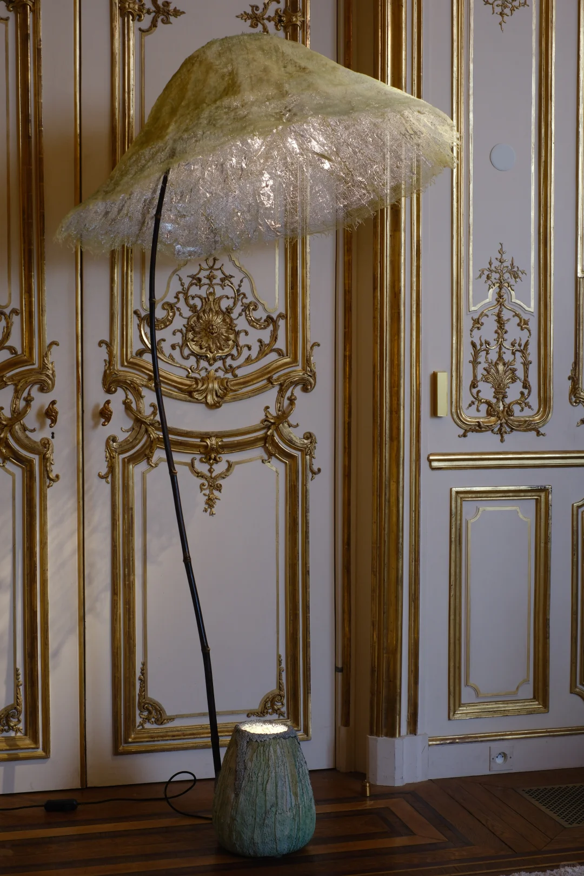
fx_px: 1290
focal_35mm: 53
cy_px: 438
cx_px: 292
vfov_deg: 37.5
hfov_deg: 25.5
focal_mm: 35
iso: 400
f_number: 5
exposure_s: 1/15
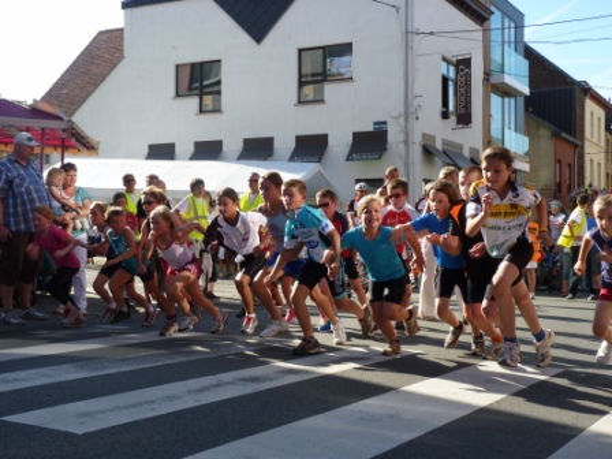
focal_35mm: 42
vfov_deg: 34.3
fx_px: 743
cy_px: 230
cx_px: 306
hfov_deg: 44.8
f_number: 3
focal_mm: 7.4
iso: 100
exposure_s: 1/500
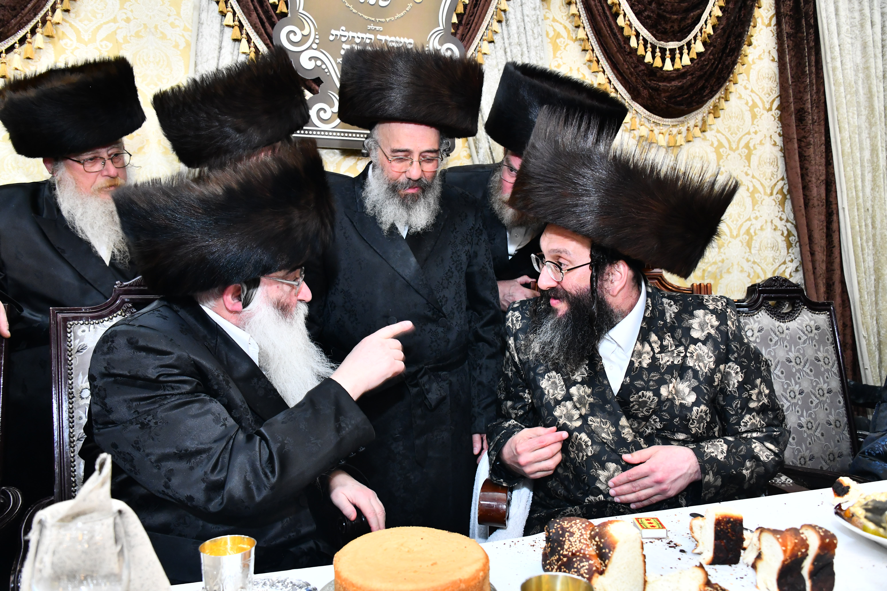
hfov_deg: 65.5
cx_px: 444
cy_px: 296
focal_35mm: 28
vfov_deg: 46.4
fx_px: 690
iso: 2000
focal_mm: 28
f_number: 5.6
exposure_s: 1/125
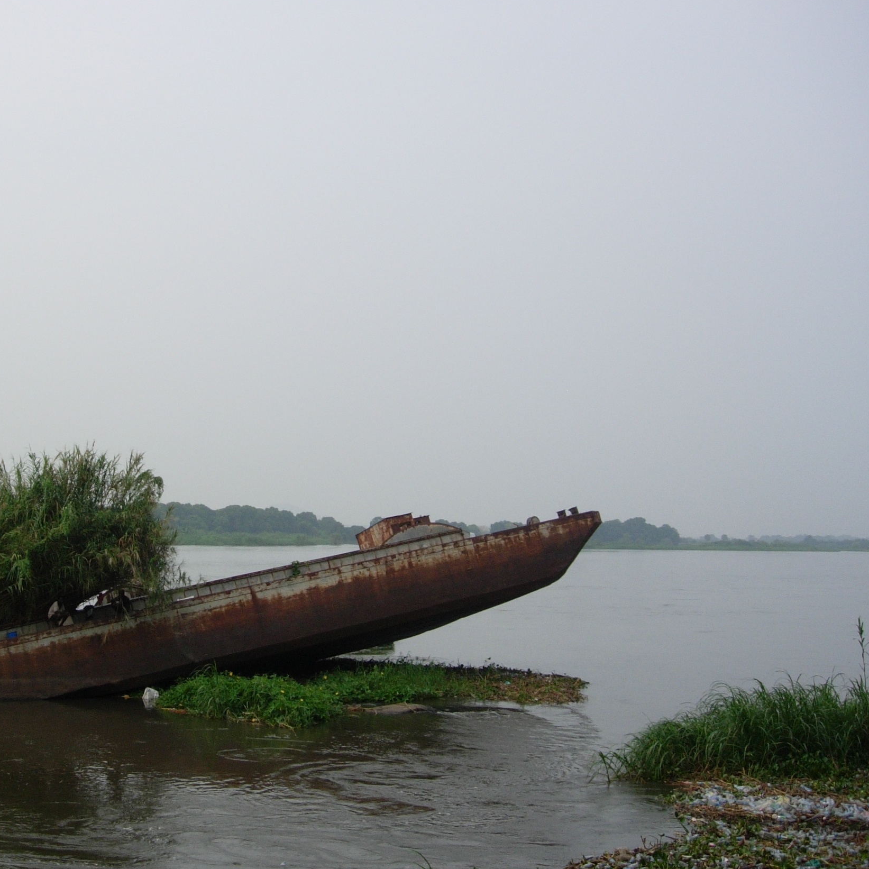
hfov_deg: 31.5
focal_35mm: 53
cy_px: 469
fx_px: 1505
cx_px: 198
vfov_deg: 32.2
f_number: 2.8
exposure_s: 1/995
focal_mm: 7.8
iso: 64
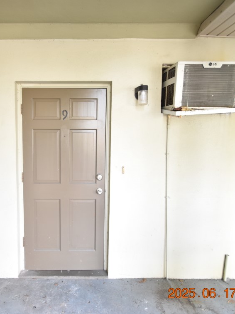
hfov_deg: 59.8
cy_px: 158
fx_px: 199
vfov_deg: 76.4
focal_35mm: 22
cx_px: 80
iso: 800
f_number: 3.5
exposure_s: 1/90
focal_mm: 10
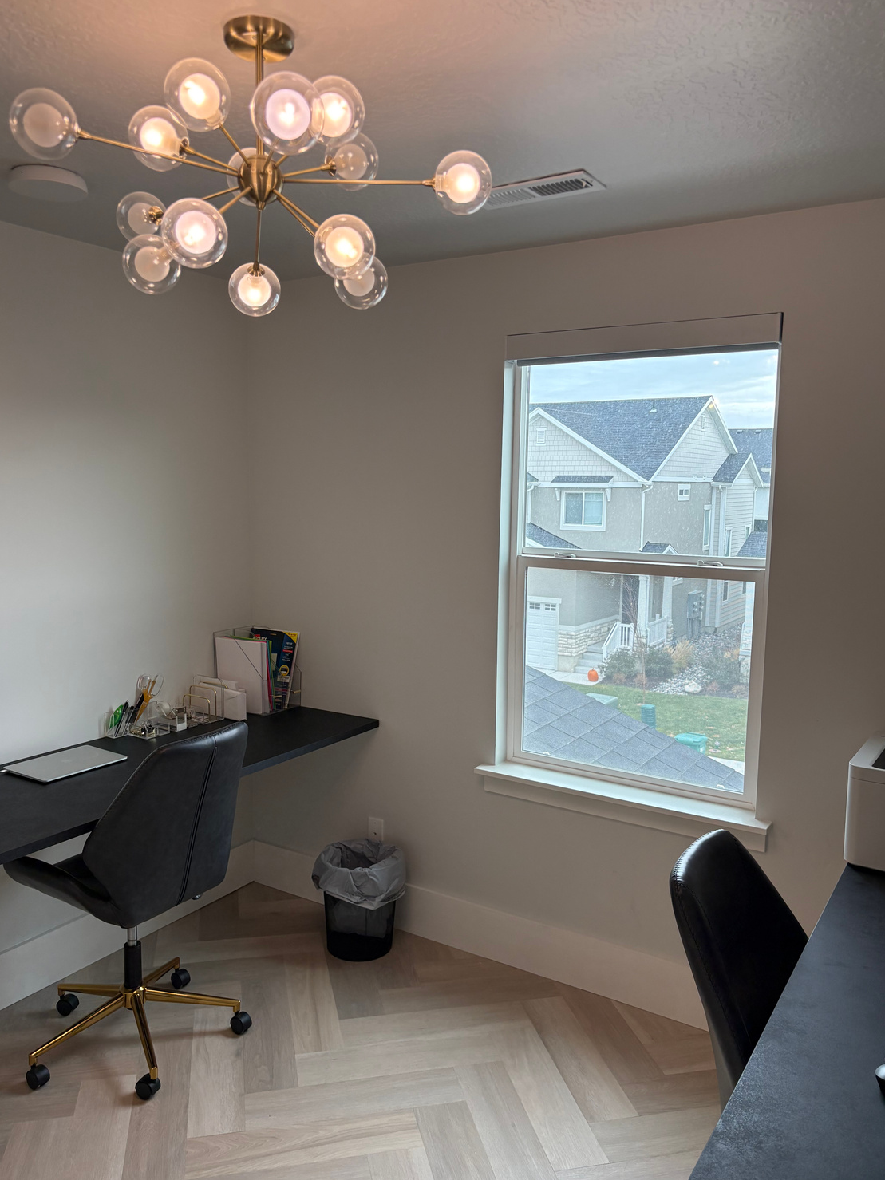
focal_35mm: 27
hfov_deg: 51.3
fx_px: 921
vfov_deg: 65.3
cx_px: 434
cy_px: 603
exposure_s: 1/238
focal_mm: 5.96
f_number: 1.6
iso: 100
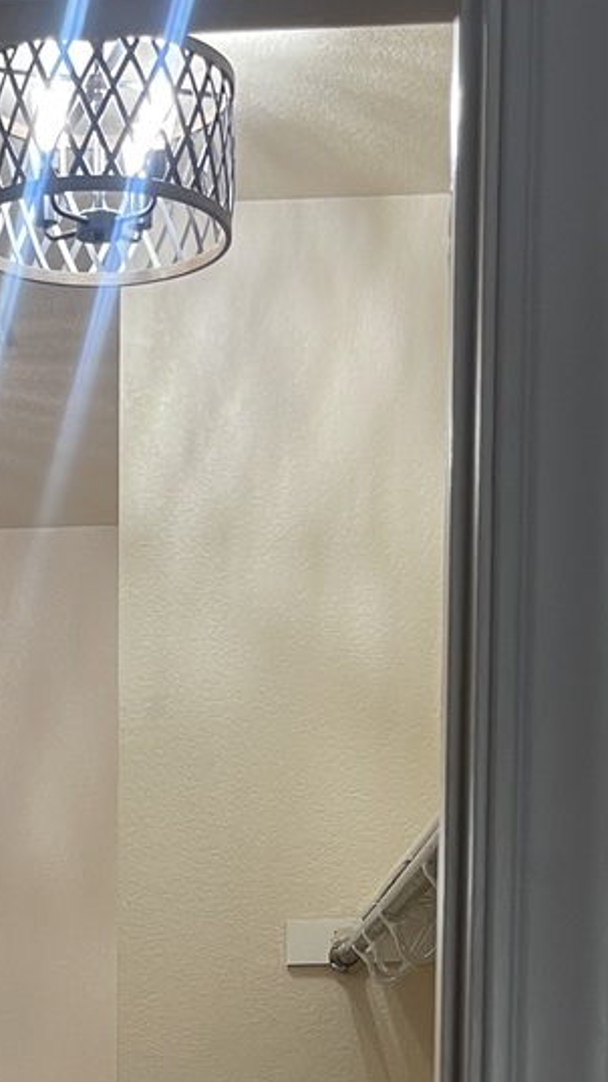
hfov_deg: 16.3
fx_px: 2093
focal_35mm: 73
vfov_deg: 26.6
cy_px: 1201
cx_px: 26
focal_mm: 5.1
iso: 100
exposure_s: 1/60
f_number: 1.6
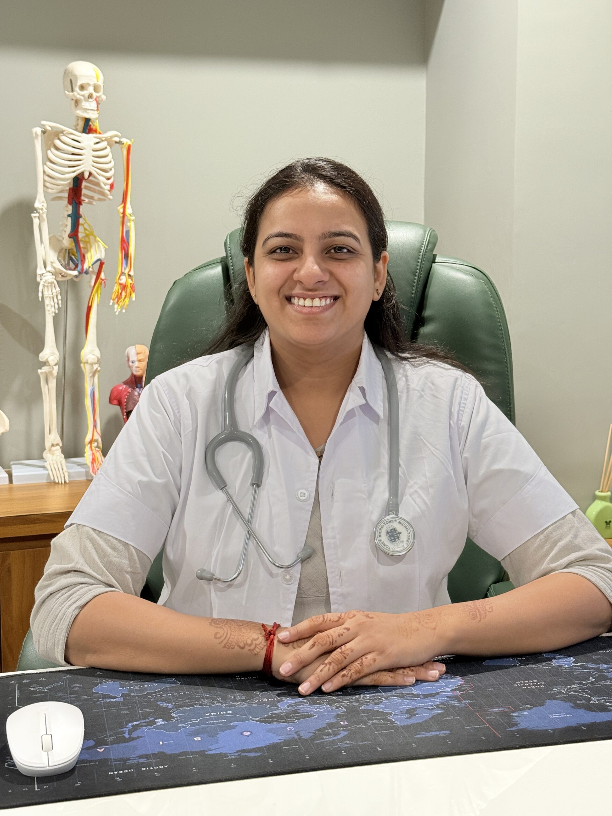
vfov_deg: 39.7
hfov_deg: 30.3
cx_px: 306
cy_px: 408
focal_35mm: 48
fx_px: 1131
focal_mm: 6.76
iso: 200
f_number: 1.78
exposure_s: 1/50
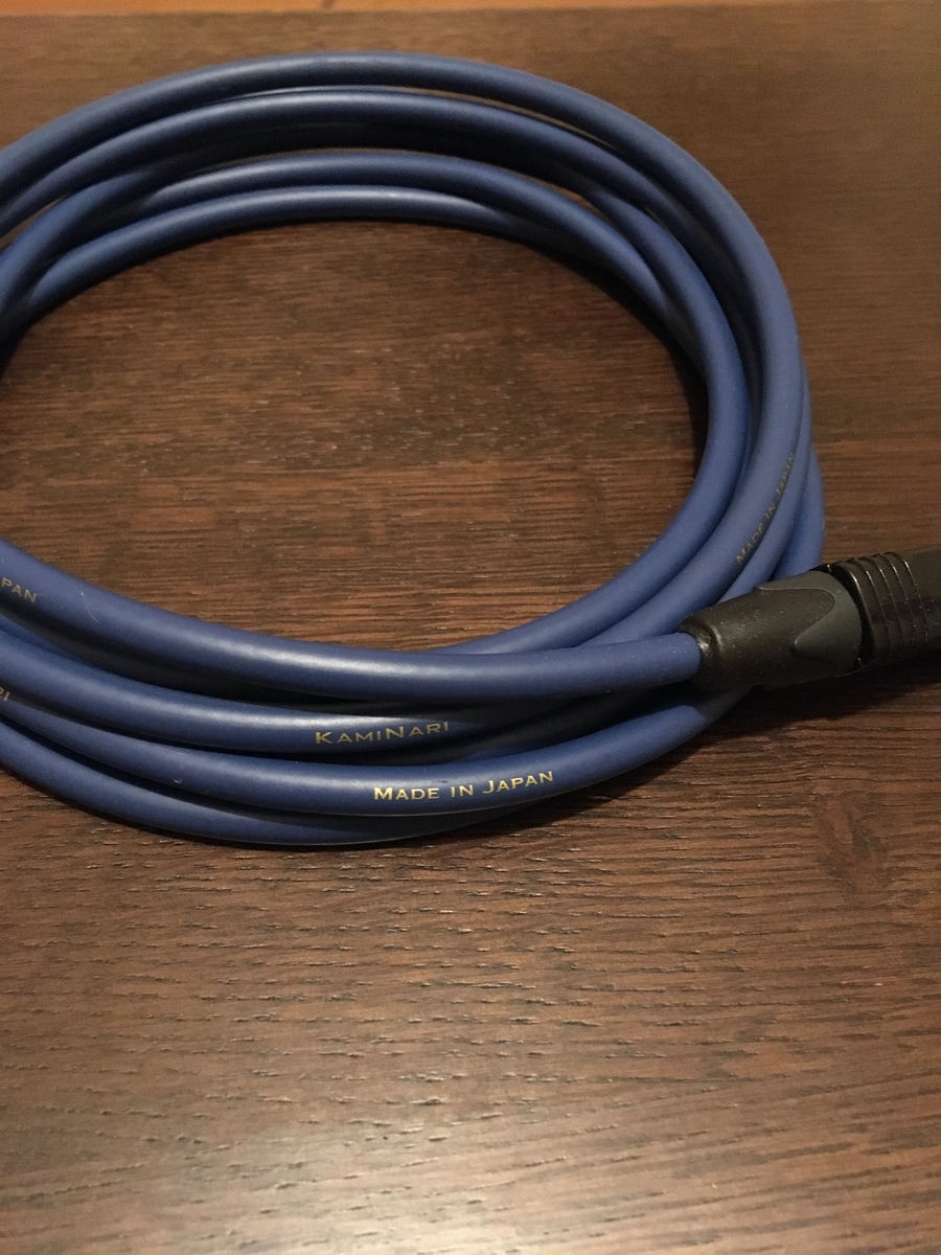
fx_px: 1051
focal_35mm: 29
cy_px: 628
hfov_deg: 48.2
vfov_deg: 61.7
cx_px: 470
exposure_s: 1/15
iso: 800
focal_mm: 4.15
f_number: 2.2
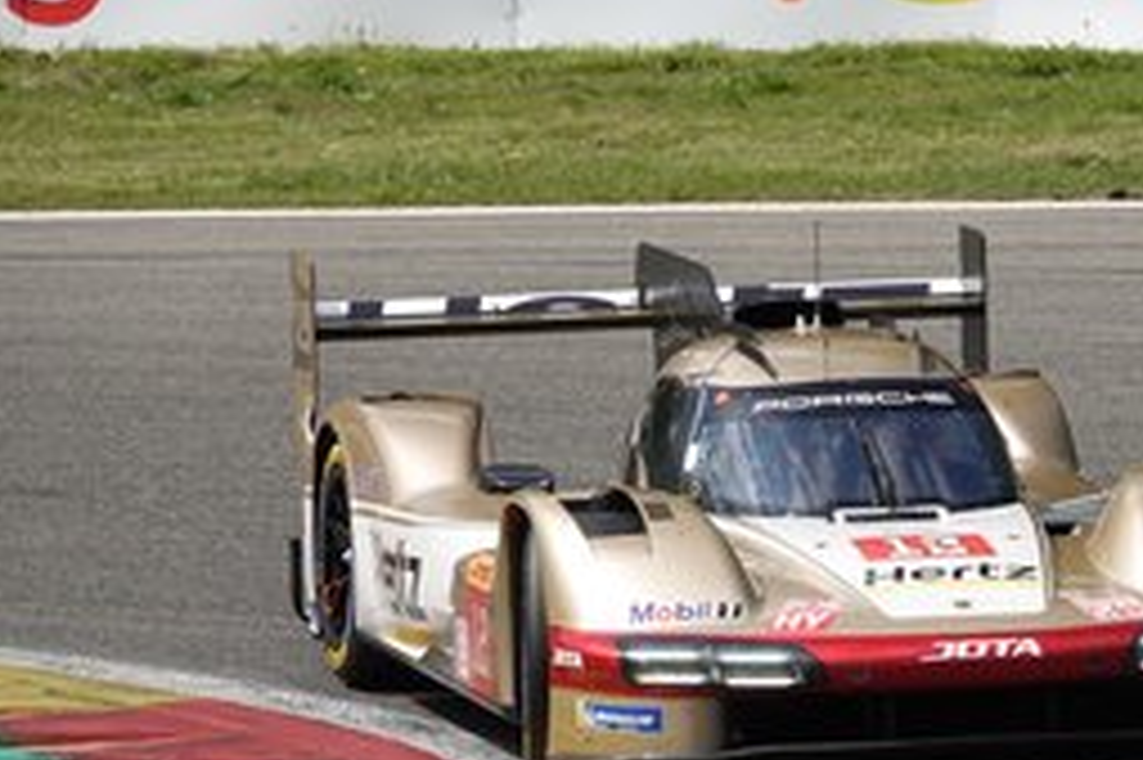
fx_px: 19767
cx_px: 792
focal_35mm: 623
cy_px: 562
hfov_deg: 3.3
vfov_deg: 2.2
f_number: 4.5
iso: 100
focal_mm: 128.59
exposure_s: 1/800
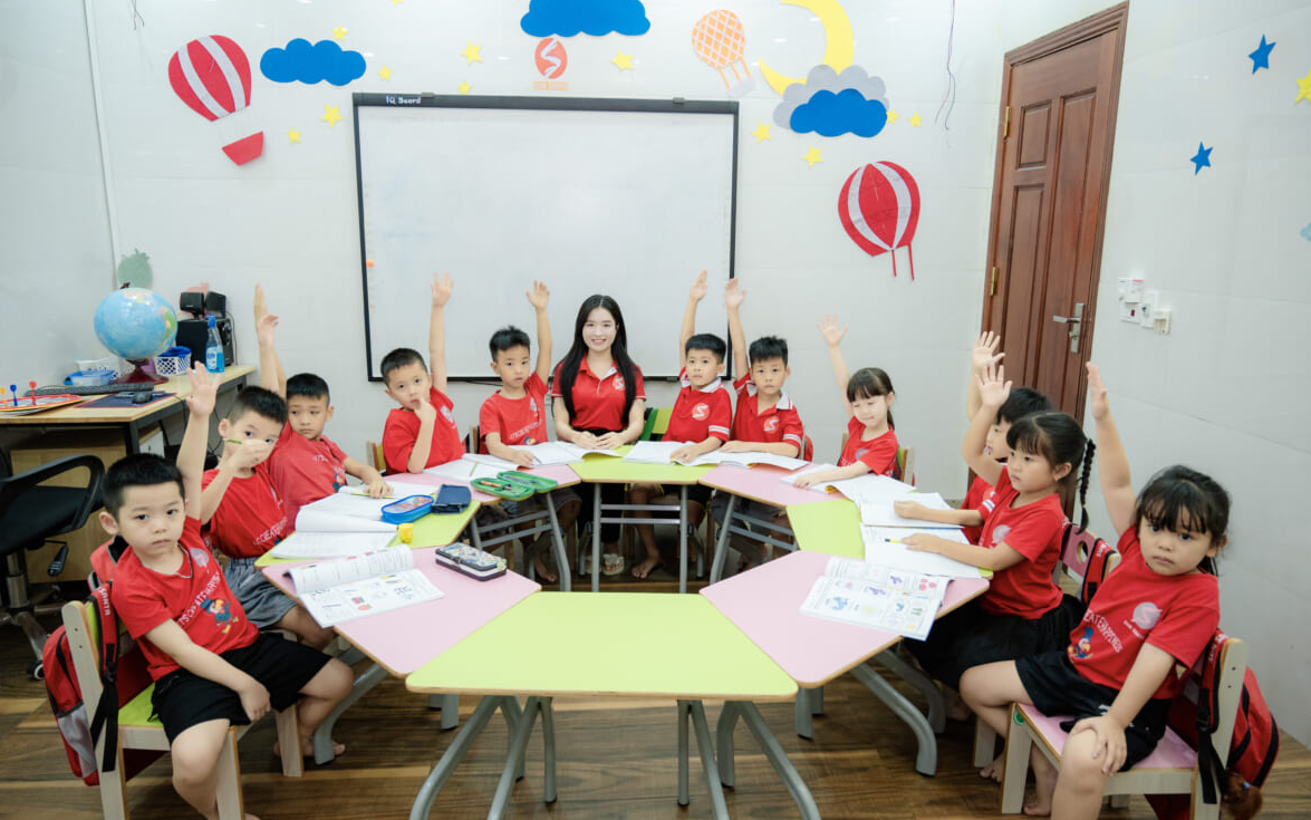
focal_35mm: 25
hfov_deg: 72.5
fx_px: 893
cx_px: 664
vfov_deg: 49.3
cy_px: 412
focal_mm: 24
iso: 1600
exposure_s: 1/100
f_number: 4
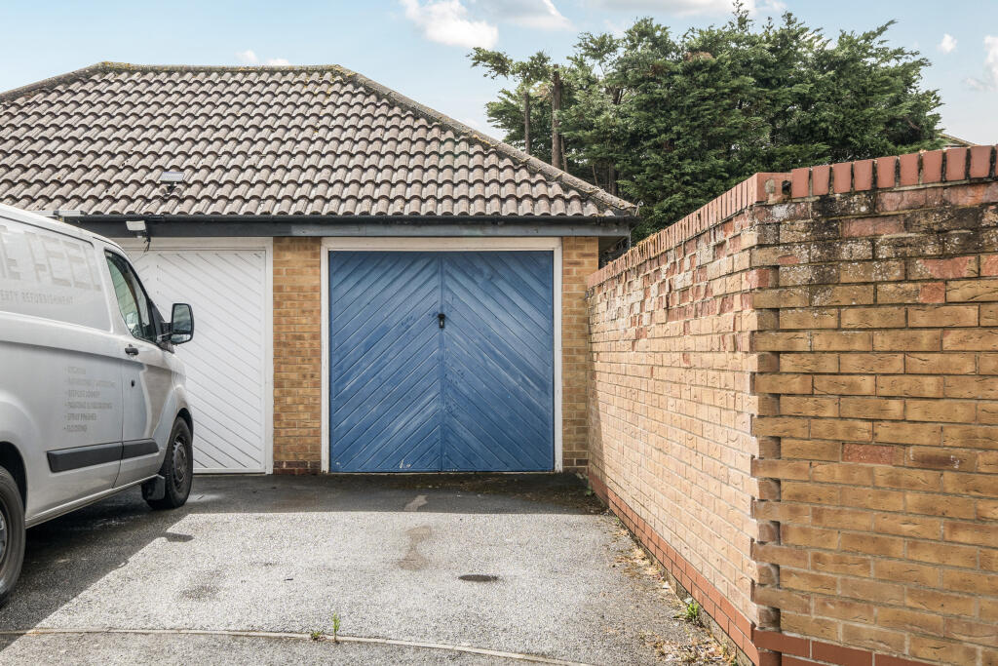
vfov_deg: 36.9
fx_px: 998
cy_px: 333
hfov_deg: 53.1
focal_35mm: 36
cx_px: 499
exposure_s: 1/500
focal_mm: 24
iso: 400
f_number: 8
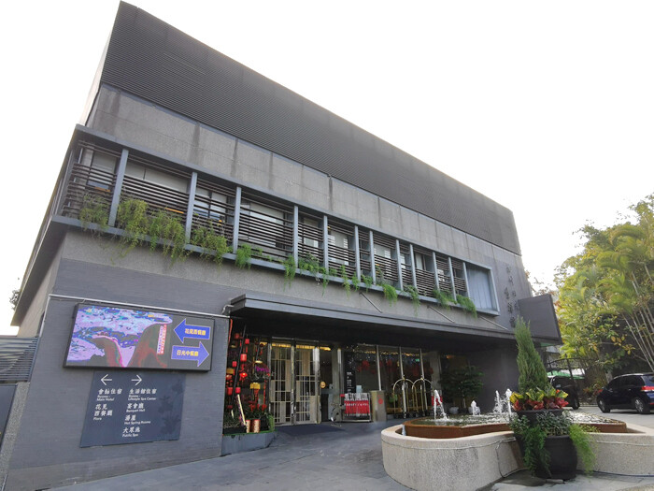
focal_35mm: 20
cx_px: 327
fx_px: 378
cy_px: 246
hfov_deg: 81.7
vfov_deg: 66.0
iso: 50
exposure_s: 1/229
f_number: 2.2
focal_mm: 2.26
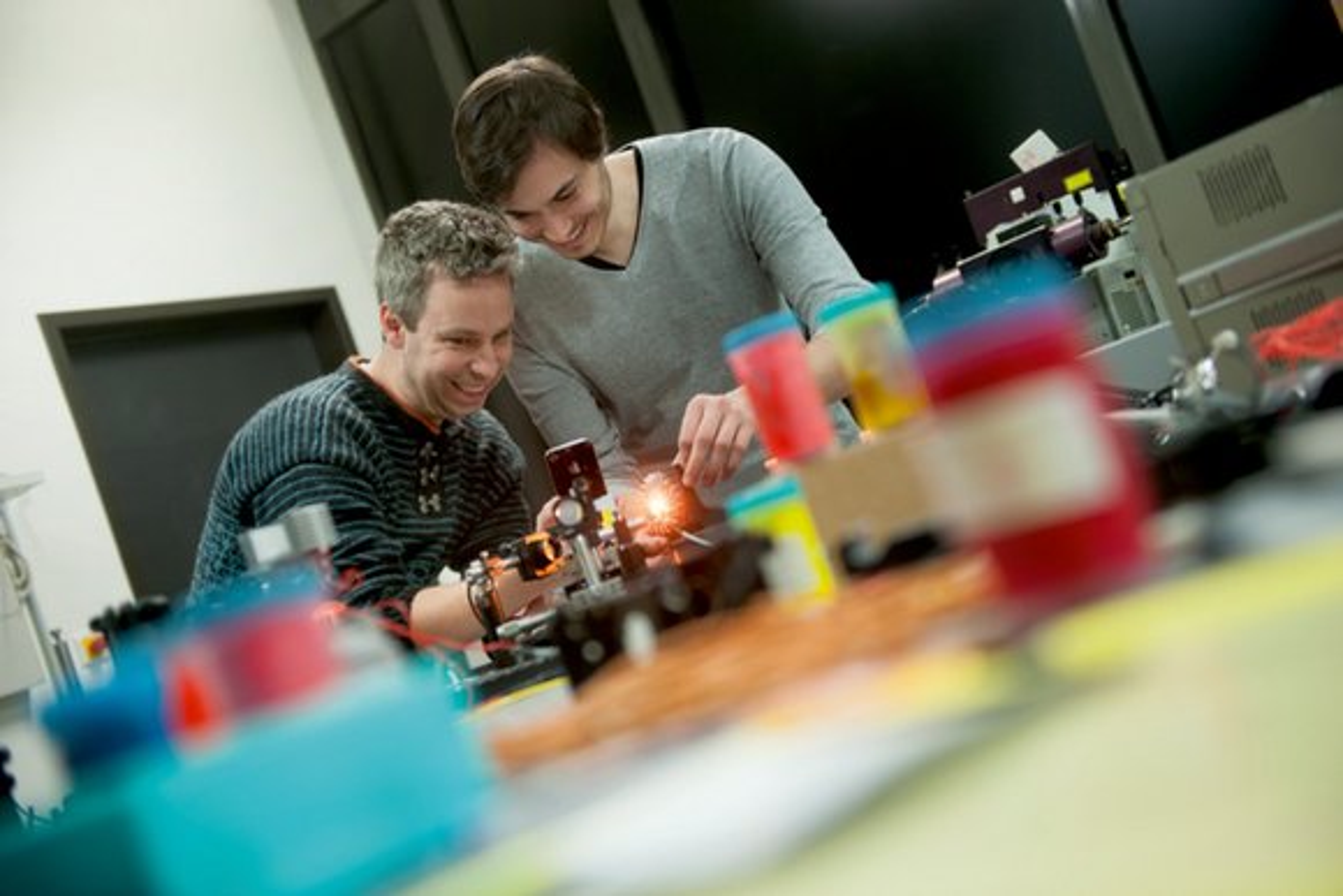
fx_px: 1791
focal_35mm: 48
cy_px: 448
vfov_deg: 28.1
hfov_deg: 41.1
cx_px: 672
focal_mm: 48
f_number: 2.8
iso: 400
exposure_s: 1/60
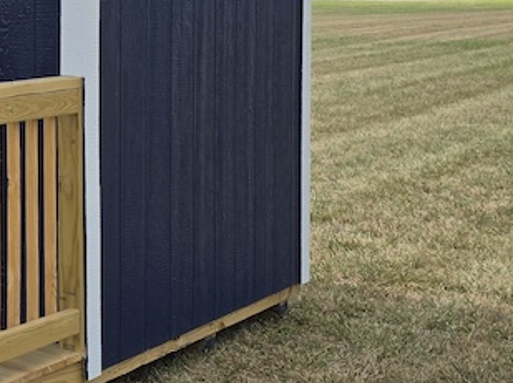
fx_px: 1214
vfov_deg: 17.6
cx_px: -257
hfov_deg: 20.4
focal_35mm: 82
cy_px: 17
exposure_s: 1/703
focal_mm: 6.3
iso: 12
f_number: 1.7
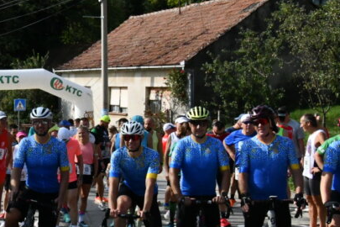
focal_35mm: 86
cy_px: 105
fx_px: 812
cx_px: -17
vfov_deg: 15.9
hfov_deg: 22.5
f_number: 20
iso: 3200
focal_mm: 23
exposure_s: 1/1600
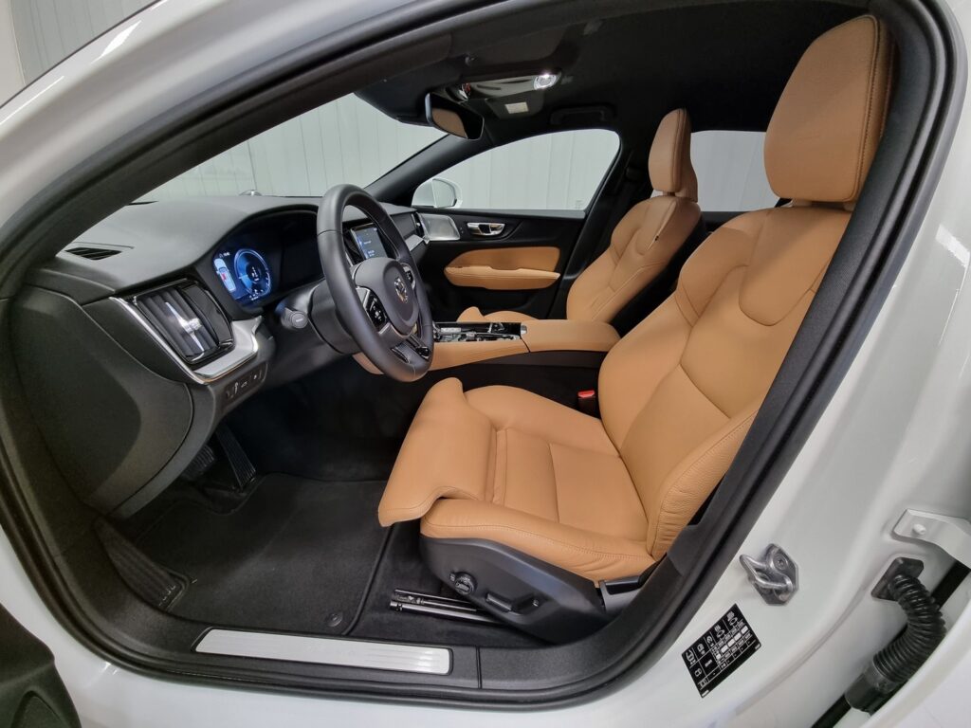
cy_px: 364
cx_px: 486
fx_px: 365
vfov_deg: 89.9
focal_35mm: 13
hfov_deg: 106.2
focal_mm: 2.2
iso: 320
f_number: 2.2
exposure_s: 1/50
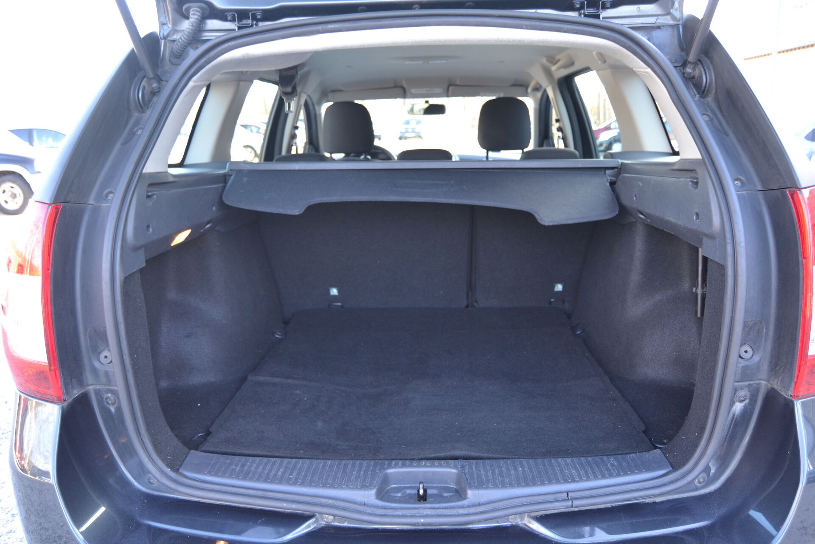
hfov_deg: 67.4
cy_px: 272
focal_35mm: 27
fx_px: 611
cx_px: 408
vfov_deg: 47.9
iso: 400
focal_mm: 18
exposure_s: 1/60
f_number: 4
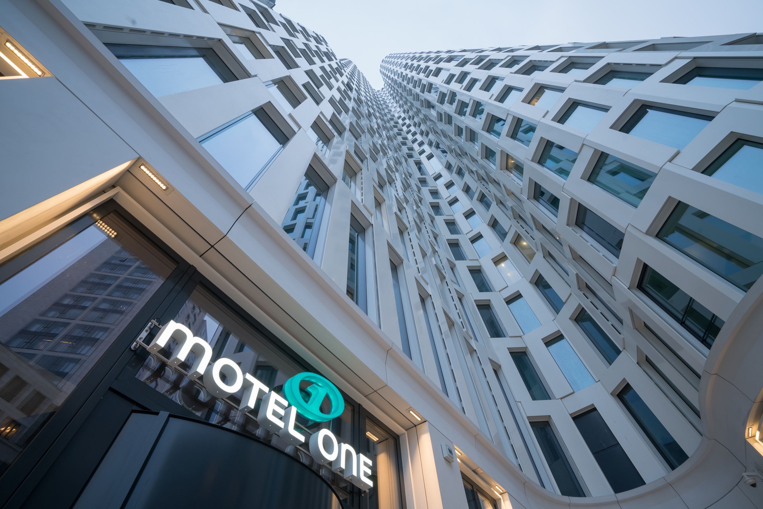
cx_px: 382
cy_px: 254
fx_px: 339
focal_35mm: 16
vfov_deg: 73.8
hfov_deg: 96.7
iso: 50
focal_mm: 16
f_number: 11
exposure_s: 1
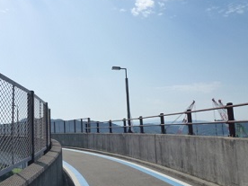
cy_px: 80
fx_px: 279
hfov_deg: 47.3
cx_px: 89
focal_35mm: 39
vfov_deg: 36.8
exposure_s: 1/1600
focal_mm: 4.3
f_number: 4
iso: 160
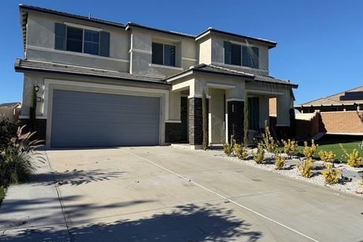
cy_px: 109
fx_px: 262
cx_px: 176
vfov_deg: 49.5
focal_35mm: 26
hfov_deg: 69.4
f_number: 1.78
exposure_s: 1/5714
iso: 80
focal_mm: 6.76
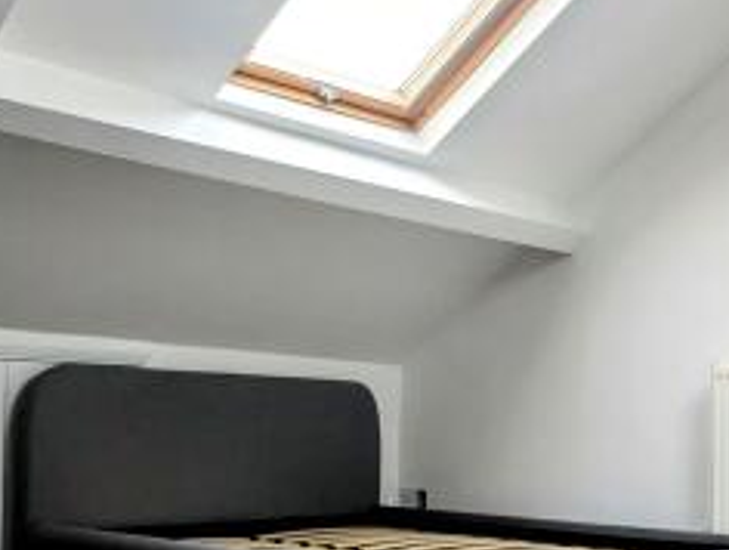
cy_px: 419
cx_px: 522
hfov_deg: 36.1
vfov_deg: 27.7
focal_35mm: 52
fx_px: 1097
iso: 38
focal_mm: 2.23
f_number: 1.95
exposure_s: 1/196
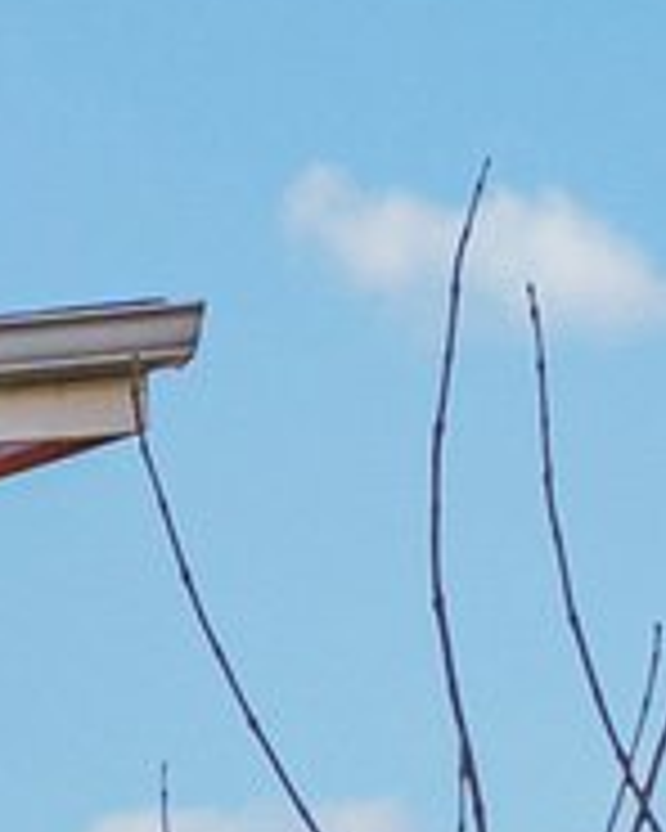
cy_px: 1923
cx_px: -3208
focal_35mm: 171
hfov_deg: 5.3
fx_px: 4218
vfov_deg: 10.0
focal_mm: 11
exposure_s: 1/125
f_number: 8
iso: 100
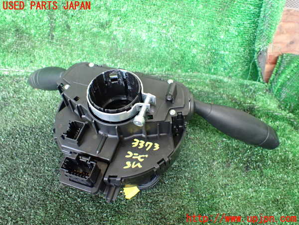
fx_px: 259
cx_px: 150
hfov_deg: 60.0
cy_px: 112
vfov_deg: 46.8
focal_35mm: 30
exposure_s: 1/125
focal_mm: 5.4
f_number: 2.3
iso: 800
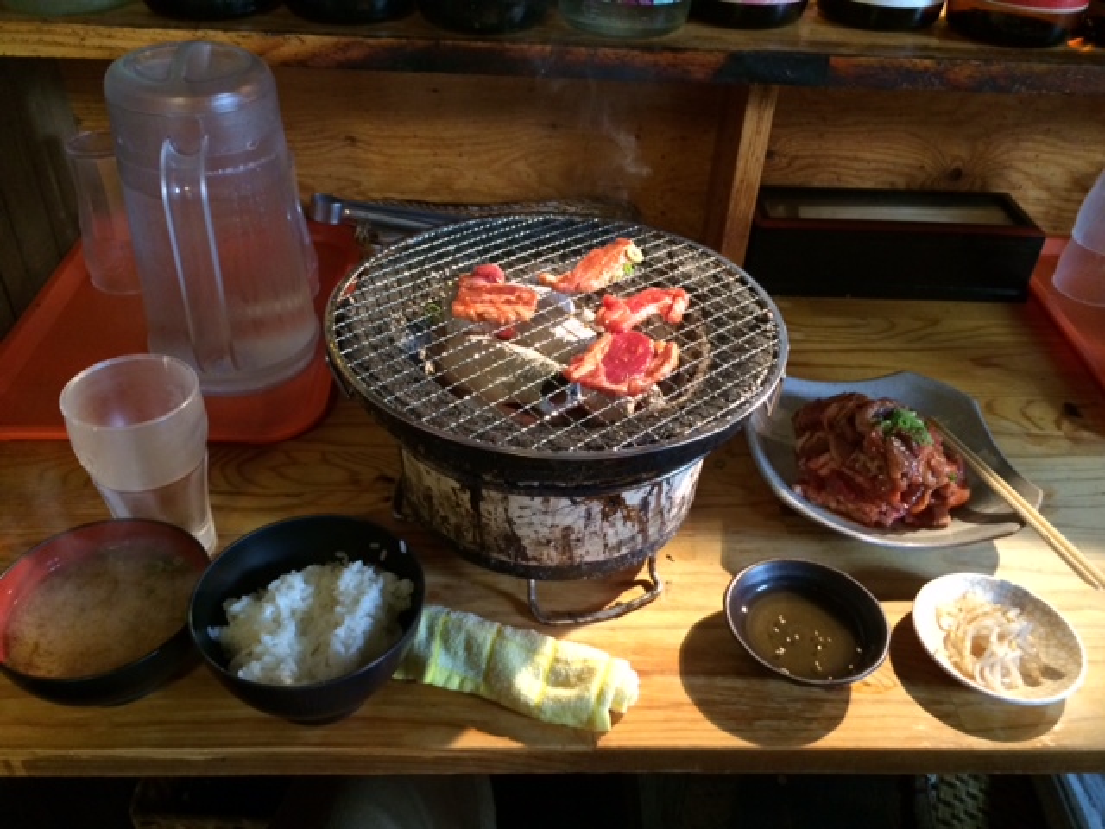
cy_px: 414
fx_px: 958
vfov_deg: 46.8
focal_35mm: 30
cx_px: 552
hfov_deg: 60.0
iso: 320
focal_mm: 4.12
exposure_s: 1/24
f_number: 2.2
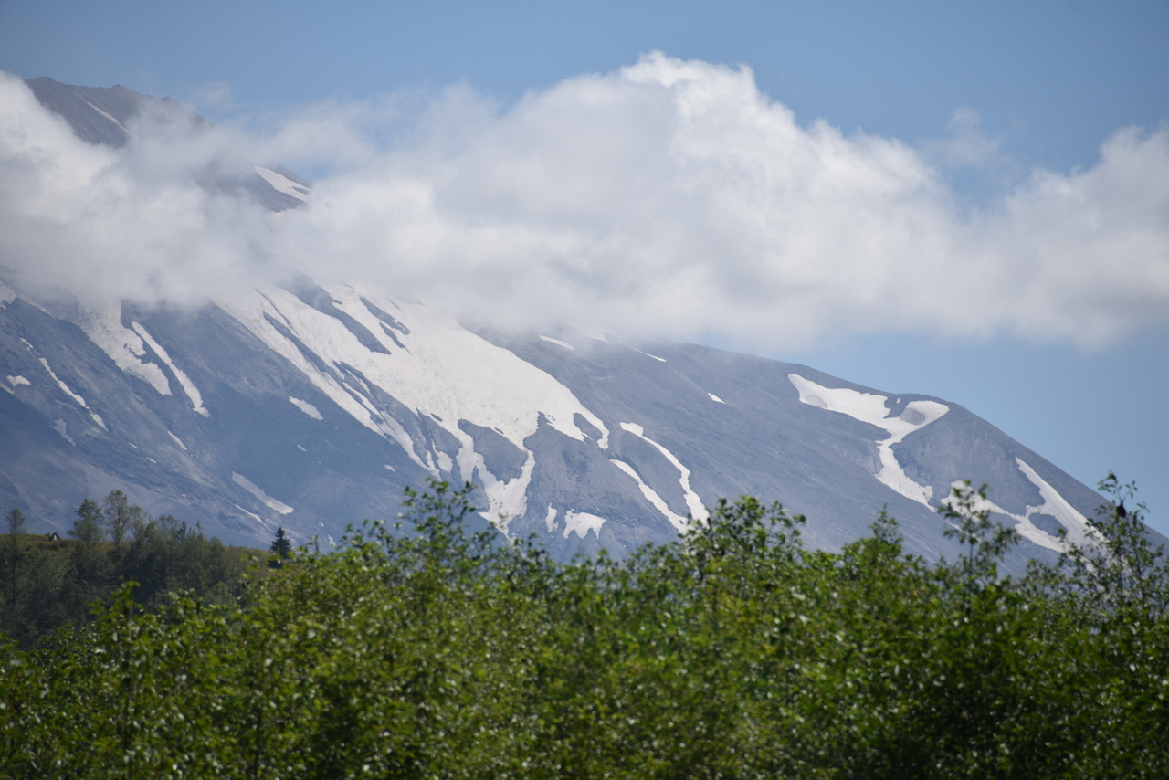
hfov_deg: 6.9
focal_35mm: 300
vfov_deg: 4.6
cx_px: 584
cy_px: 390
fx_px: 9743
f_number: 7.1
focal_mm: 300
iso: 100
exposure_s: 1/640
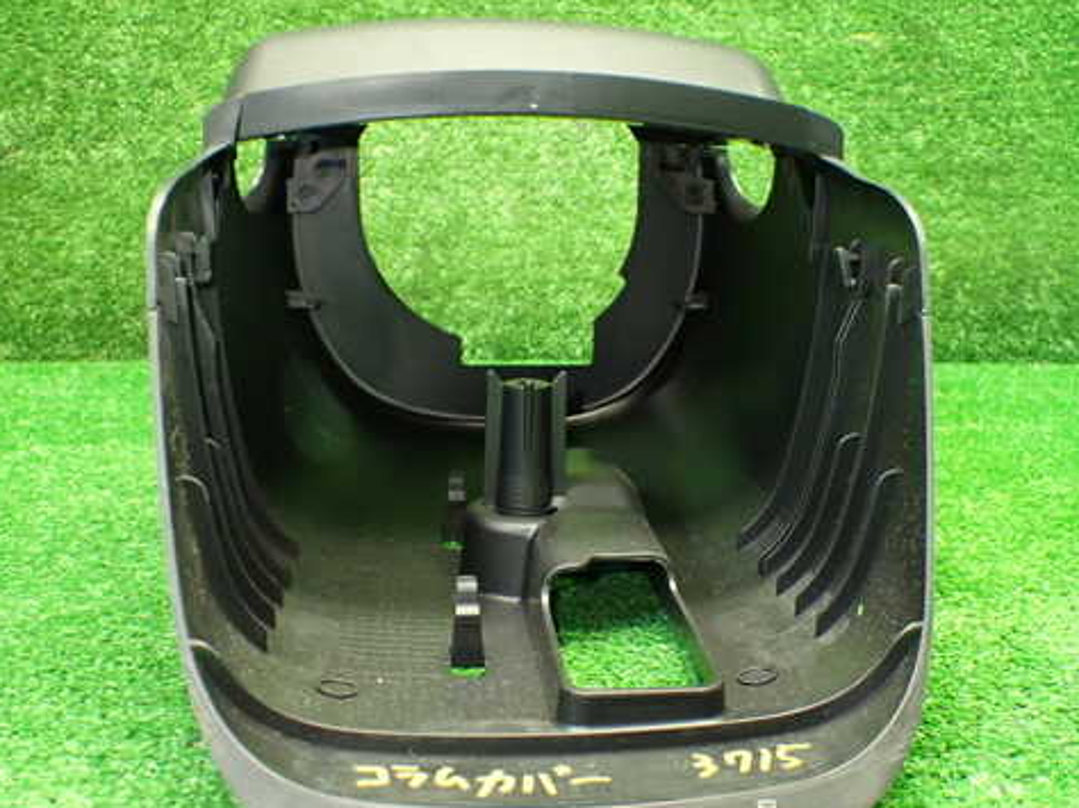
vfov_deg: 37.6
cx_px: 567
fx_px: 1184
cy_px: 453
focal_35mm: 38
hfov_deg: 49.0
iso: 800
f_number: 2.3
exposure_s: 1/50
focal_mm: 5.4
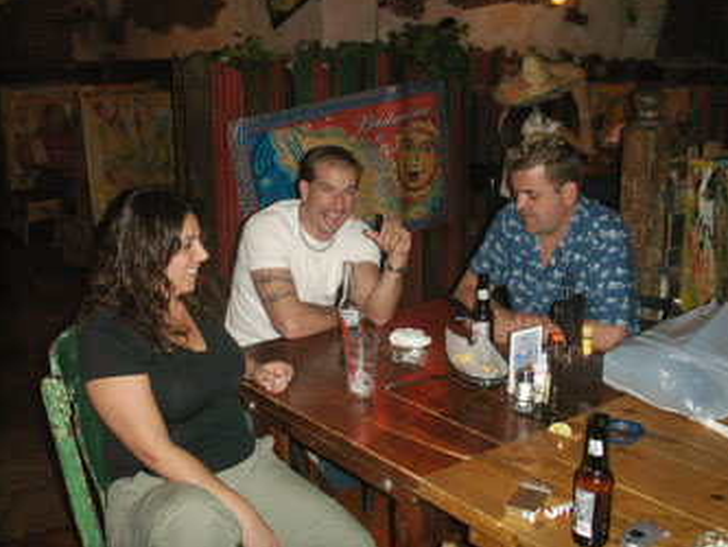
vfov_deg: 36.0
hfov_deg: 46.8
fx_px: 842
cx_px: 387
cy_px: 265
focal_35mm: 40
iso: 160
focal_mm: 7.7
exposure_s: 1/40
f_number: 3.5
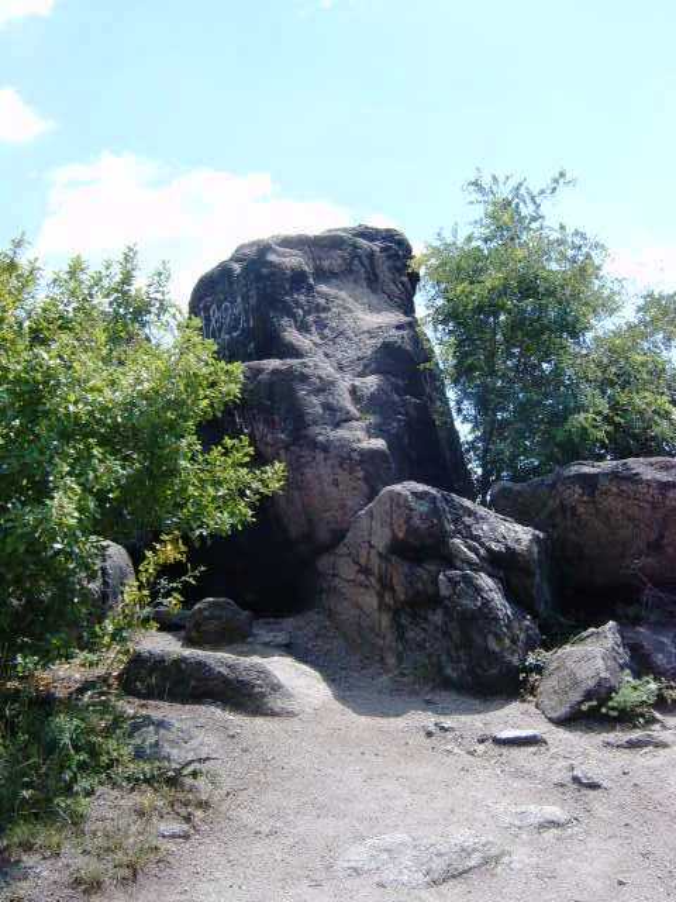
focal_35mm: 38
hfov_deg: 37.7
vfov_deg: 49.0
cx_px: 338
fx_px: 989
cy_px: 451
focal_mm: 5.8
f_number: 5.8
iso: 63
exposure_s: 1/180
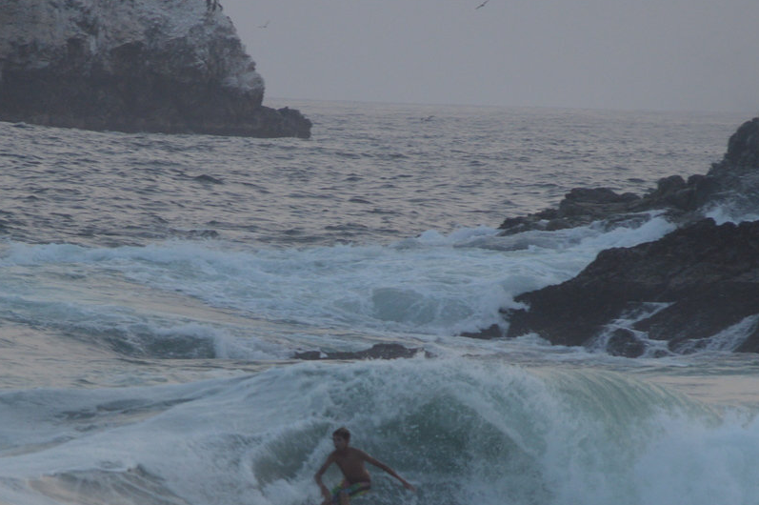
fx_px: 12681
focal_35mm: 602
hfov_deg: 3.4
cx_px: 291
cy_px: 485
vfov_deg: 2.3
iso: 400
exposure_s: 1/250
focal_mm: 200
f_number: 5.6
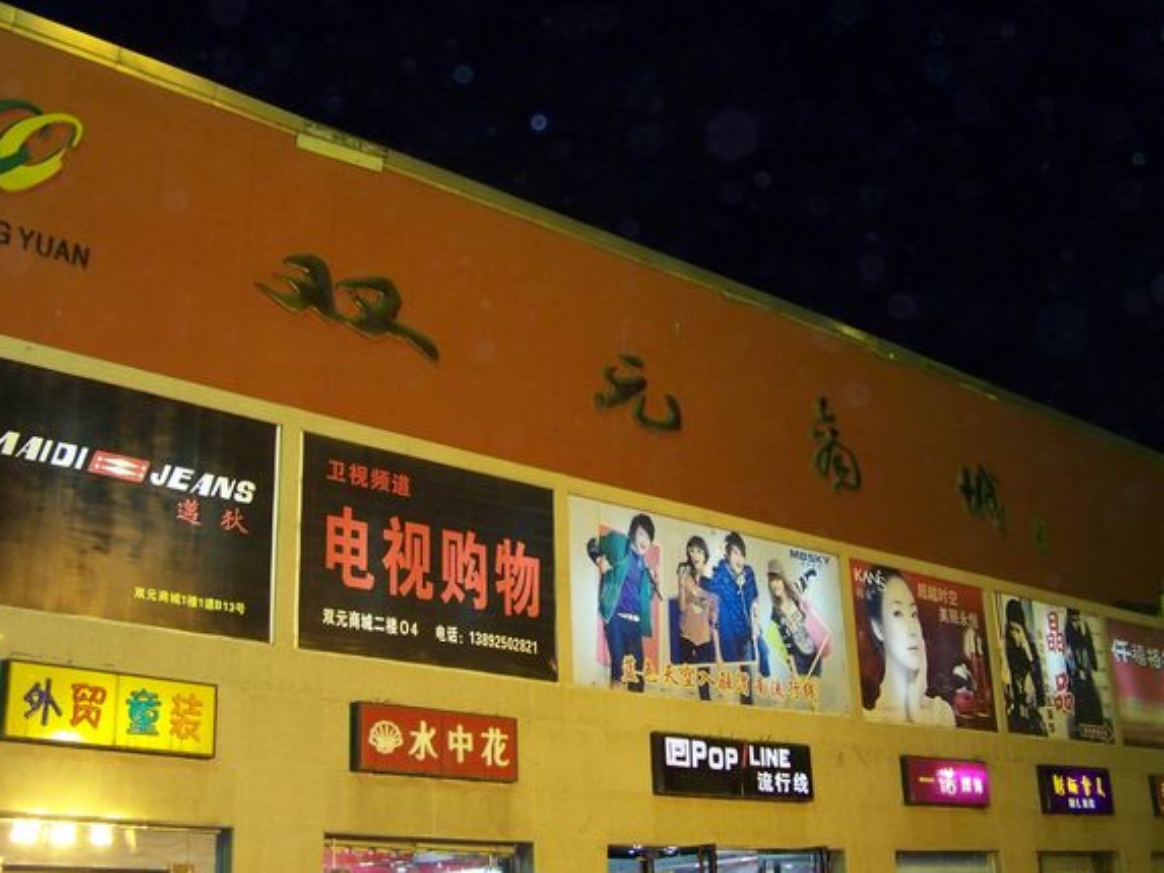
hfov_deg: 42.9
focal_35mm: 44
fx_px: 1480
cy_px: 405
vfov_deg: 32.9
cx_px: 591
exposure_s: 1/30
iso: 200
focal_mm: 5.85
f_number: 2.8
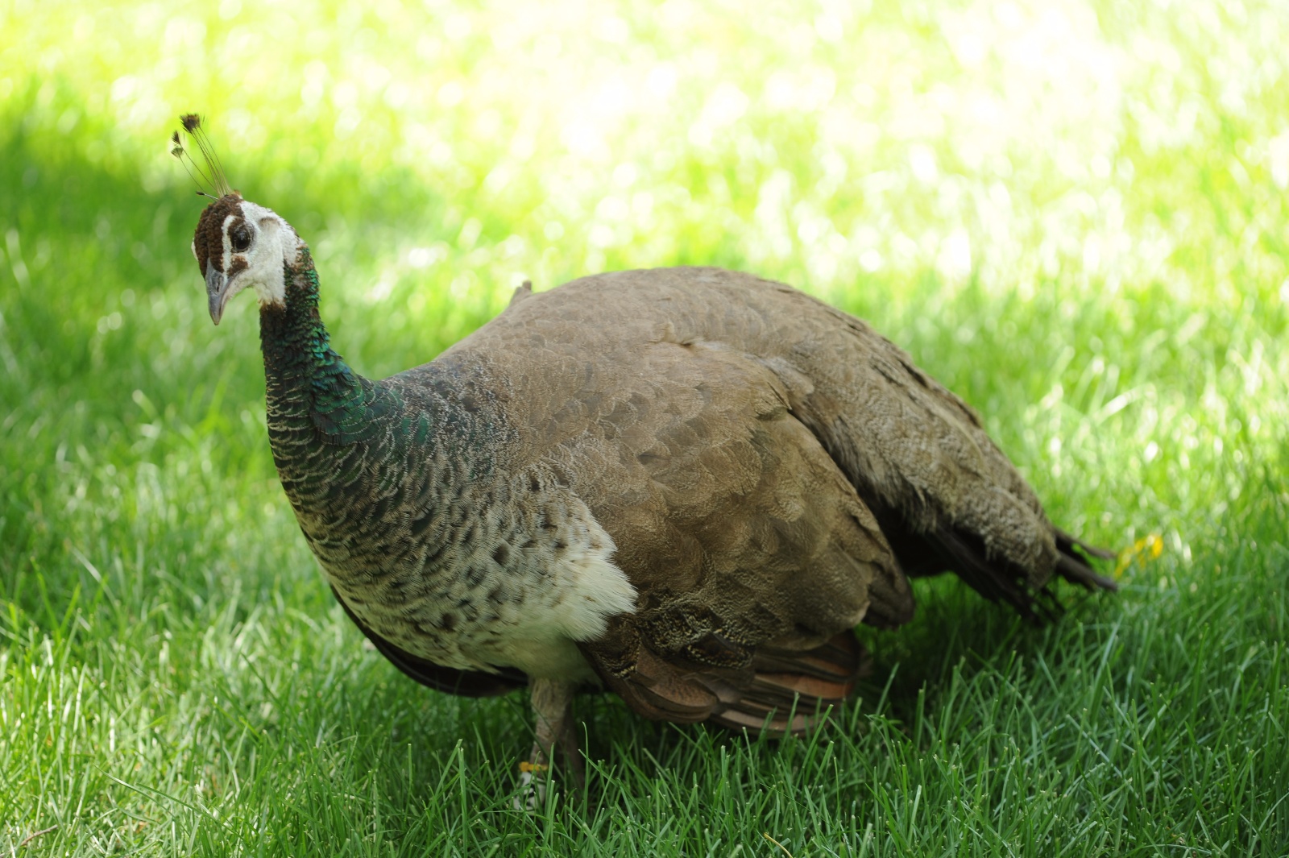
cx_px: 644
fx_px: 7157
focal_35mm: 200
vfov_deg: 6.9
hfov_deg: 10.3
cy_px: 429
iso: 200
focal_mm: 200
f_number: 4.8
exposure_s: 1/90
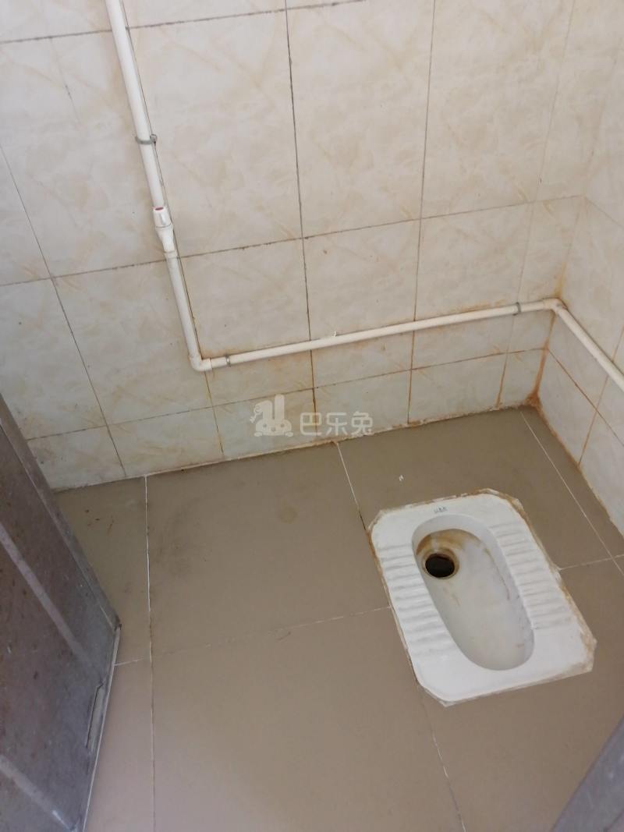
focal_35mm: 26
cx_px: 312
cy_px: 416
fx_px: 625
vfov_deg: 67.3
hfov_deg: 53.1
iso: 100
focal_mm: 3.62
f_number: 1.8
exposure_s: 1/50
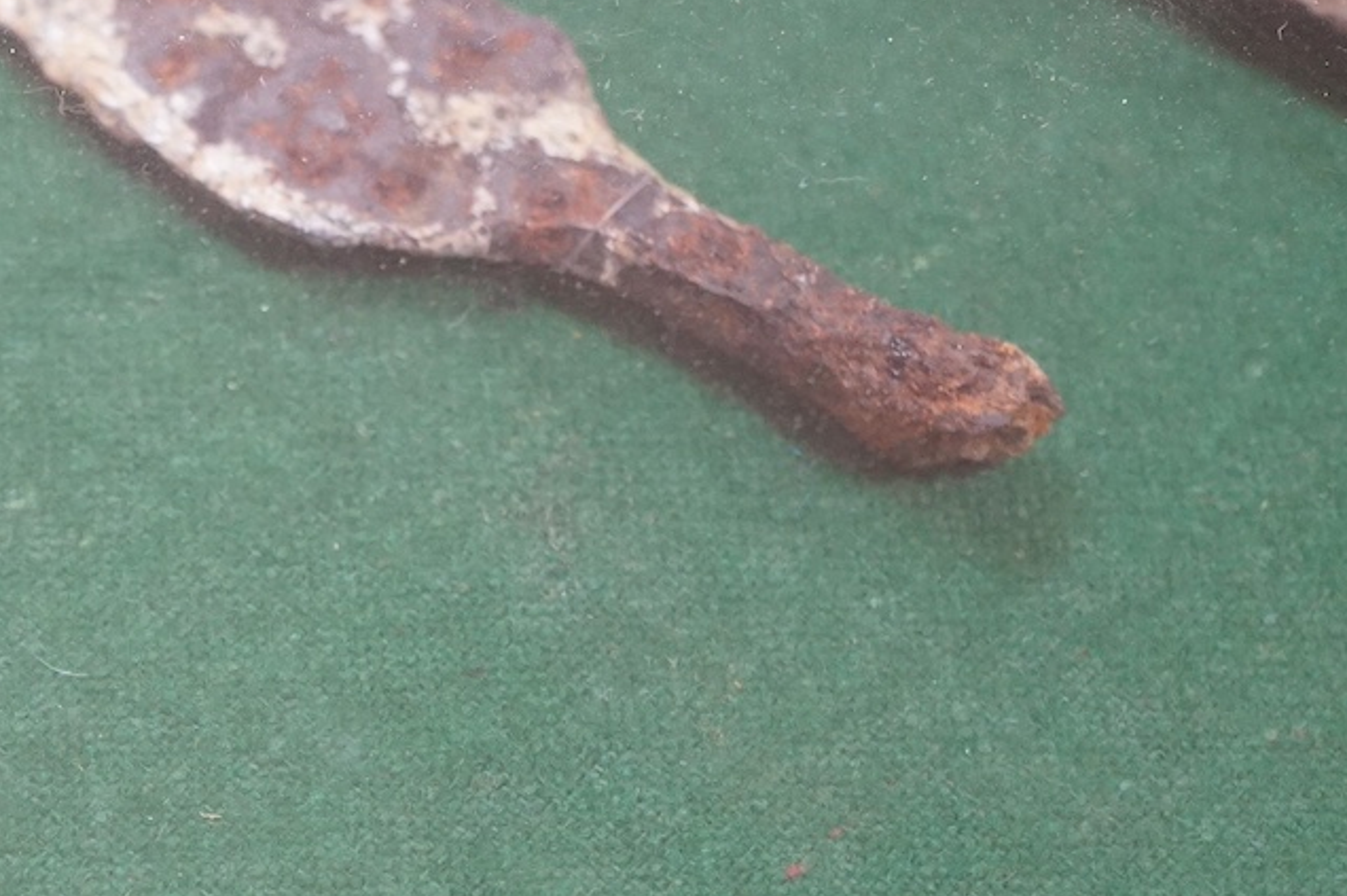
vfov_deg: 8.9
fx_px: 5758
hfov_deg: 13.1
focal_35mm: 154
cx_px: -79
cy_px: 431
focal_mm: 57
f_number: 5
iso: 2500
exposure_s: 1/80
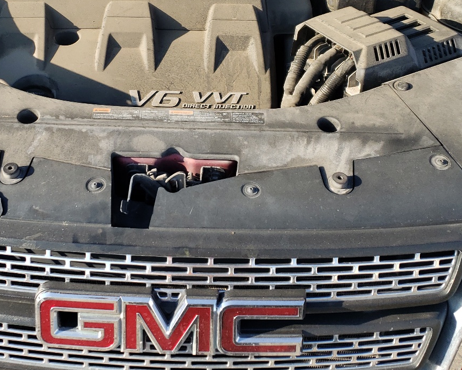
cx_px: 165
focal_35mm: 47
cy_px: 129
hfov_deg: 39.2
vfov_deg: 31.9
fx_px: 643
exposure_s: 1/1000
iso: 50
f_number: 1.5
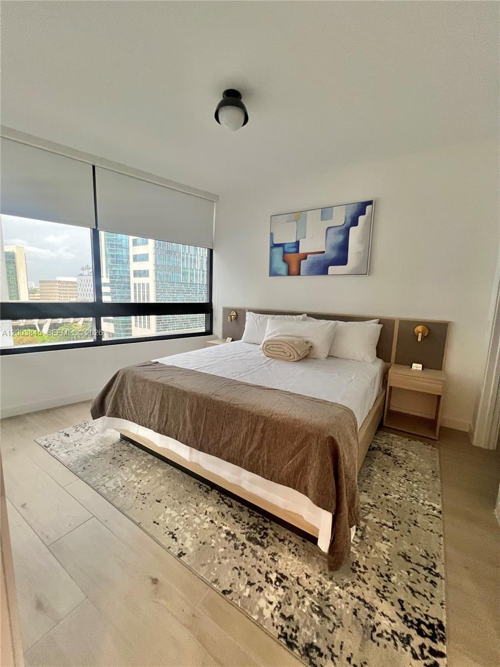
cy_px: 334
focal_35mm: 13
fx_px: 250
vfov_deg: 106.2
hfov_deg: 89.9
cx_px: 250
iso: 250
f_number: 1.8
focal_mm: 1.57
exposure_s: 1/60
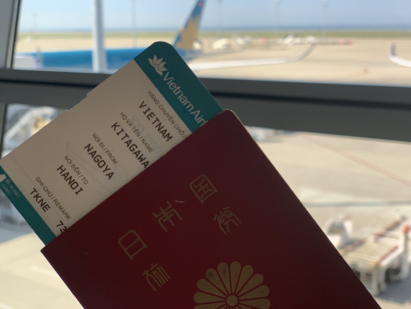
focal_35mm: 52
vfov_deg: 28.0
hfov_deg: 36.8
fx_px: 617
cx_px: 206
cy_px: 154
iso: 16
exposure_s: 1/130
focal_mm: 6
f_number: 2.4
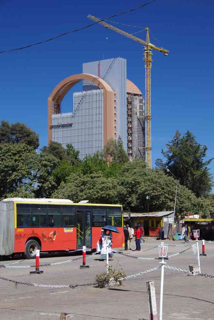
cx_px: 107
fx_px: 669
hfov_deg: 18.2
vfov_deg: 27.0
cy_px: 160
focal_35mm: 75
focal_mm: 50
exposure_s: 1/100
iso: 200
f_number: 11
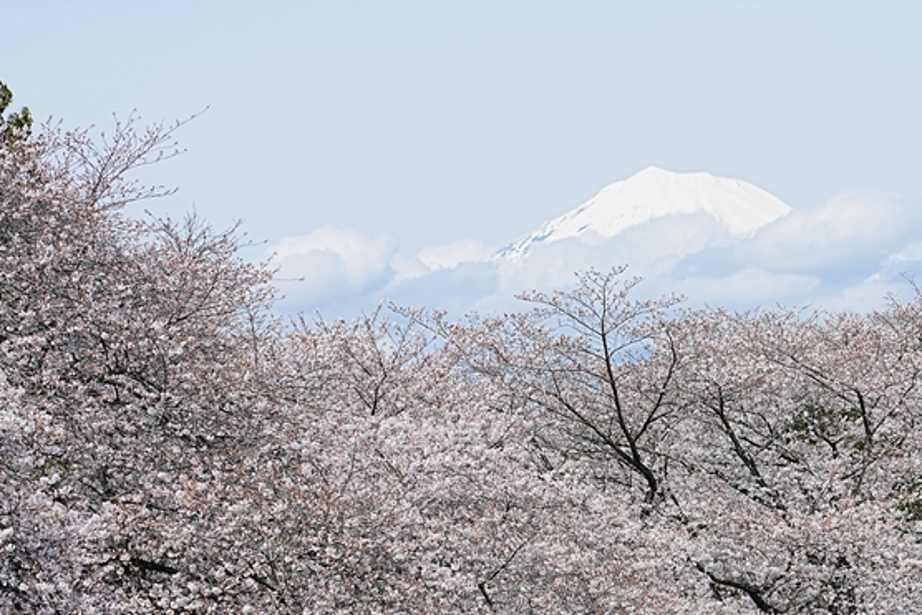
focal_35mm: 151
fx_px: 3868
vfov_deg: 9.1
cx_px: 531
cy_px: 387
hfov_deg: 13.6
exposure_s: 1/500
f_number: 8
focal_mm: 105
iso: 100
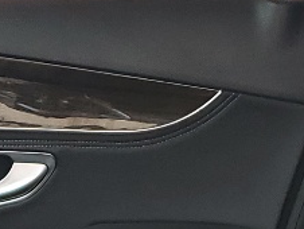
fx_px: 1618
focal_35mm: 184
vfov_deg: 7.7
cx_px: 46
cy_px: 494
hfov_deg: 10.7
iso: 53
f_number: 1.5
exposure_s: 1/60.2
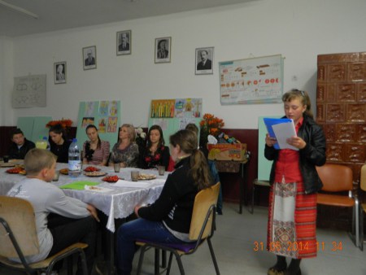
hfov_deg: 63.4
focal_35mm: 28
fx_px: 296
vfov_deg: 49.8
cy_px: 138
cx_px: 183
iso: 280
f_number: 3.2
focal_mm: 5.1
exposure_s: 1/30
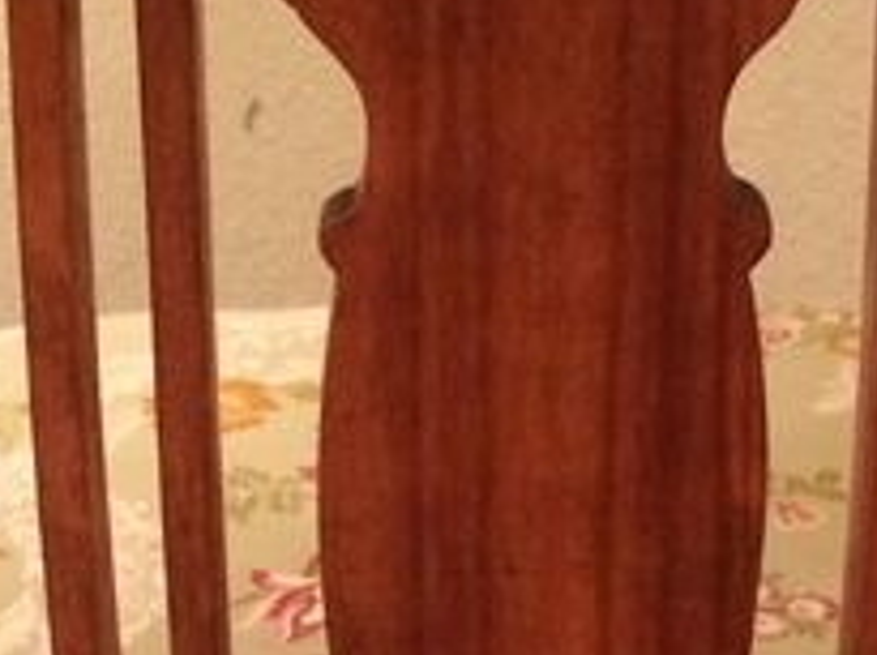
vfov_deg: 11.1
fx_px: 3338
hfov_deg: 15.0
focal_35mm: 132
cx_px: 466
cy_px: 713
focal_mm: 4.12
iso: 200
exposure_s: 1/30
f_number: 2.2
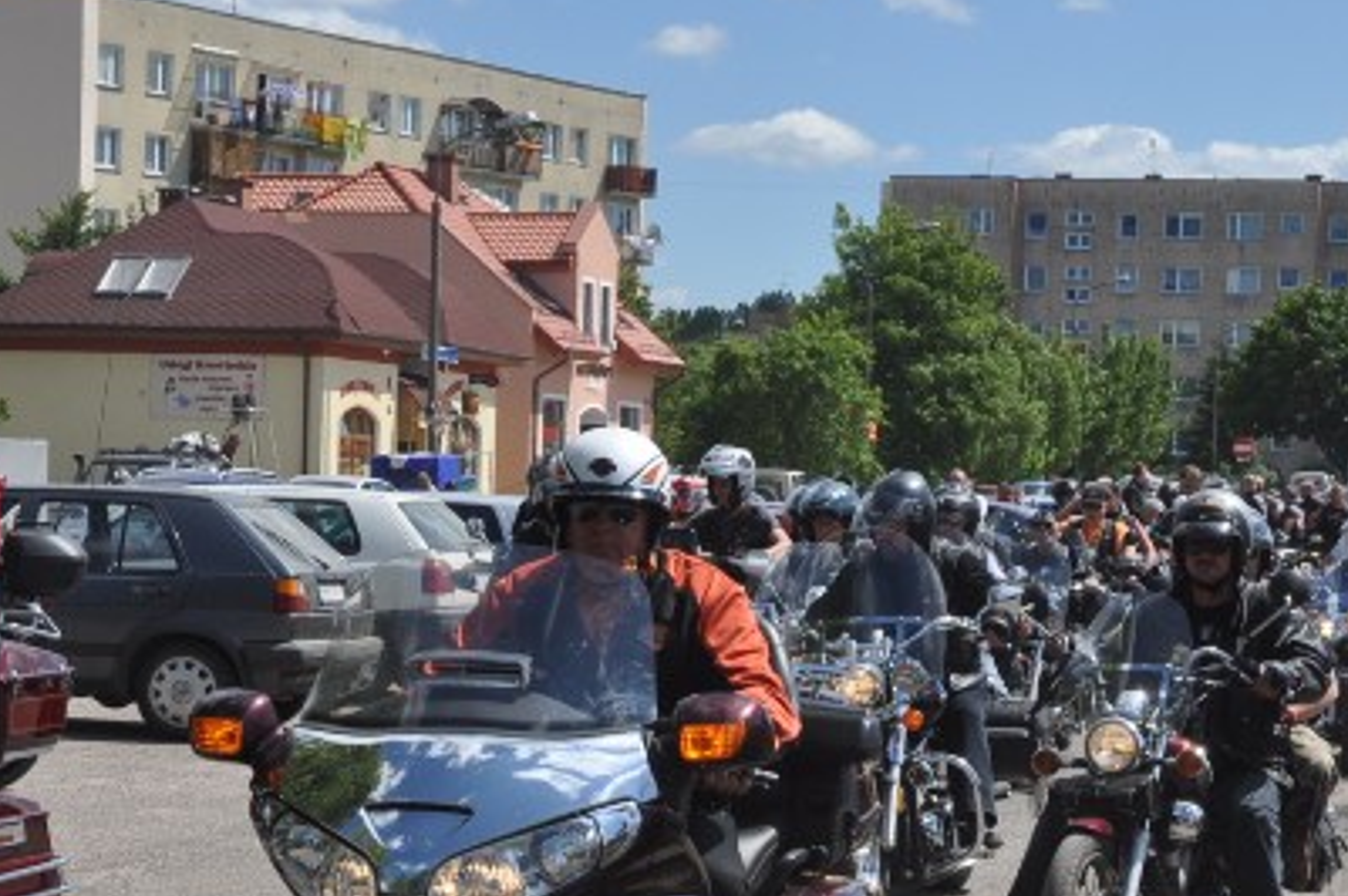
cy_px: 749
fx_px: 3592
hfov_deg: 21.2
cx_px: 566
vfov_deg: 14.1
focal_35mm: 96
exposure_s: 1/500
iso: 320
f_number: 11
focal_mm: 32
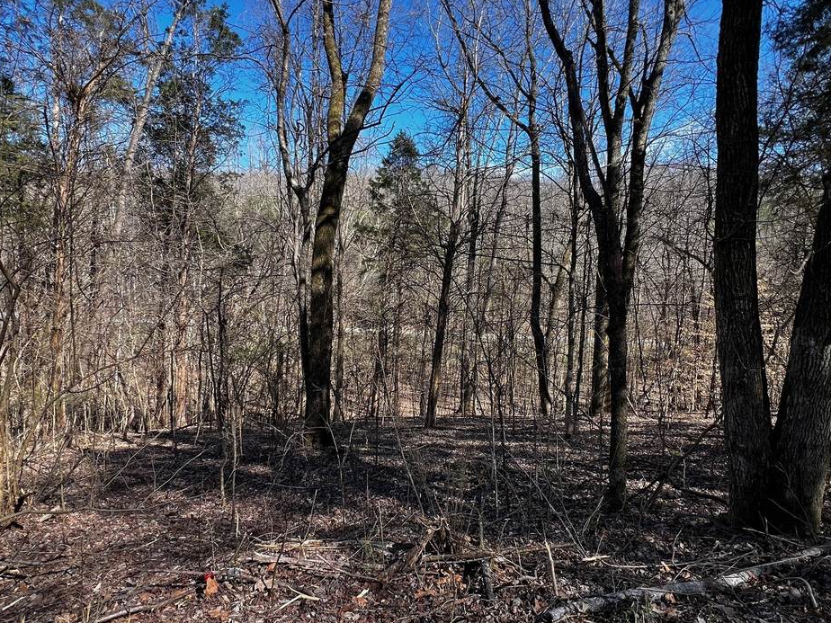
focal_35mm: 18
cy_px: 312
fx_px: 432
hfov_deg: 87.7
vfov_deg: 71.6
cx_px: 421
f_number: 1.8
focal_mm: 1.57
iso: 32
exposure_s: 1/361
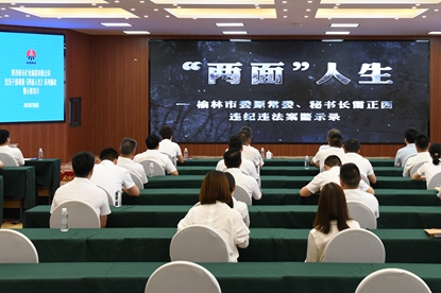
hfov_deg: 36.1
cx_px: 274
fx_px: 673
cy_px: 97
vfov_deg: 24.5
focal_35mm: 55
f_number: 5.6
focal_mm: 38
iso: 1600
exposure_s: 1/125
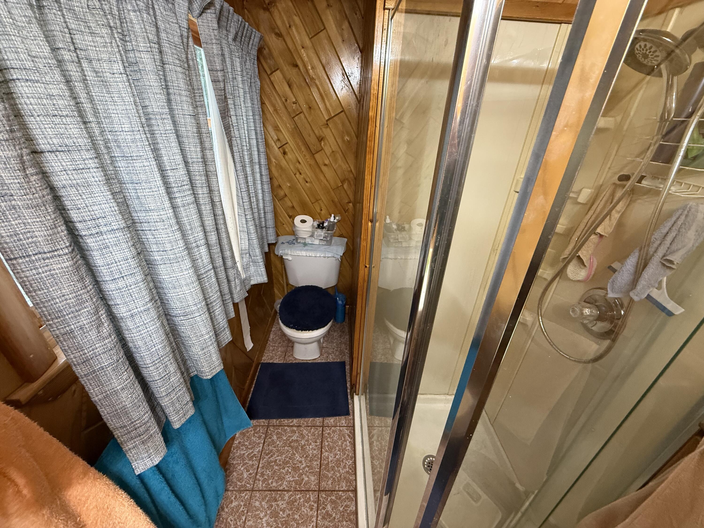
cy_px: 264
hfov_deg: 102.1
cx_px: 352
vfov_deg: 85.7
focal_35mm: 14
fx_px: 285
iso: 400
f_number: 2.2
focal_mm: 2.22
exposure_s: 1/60
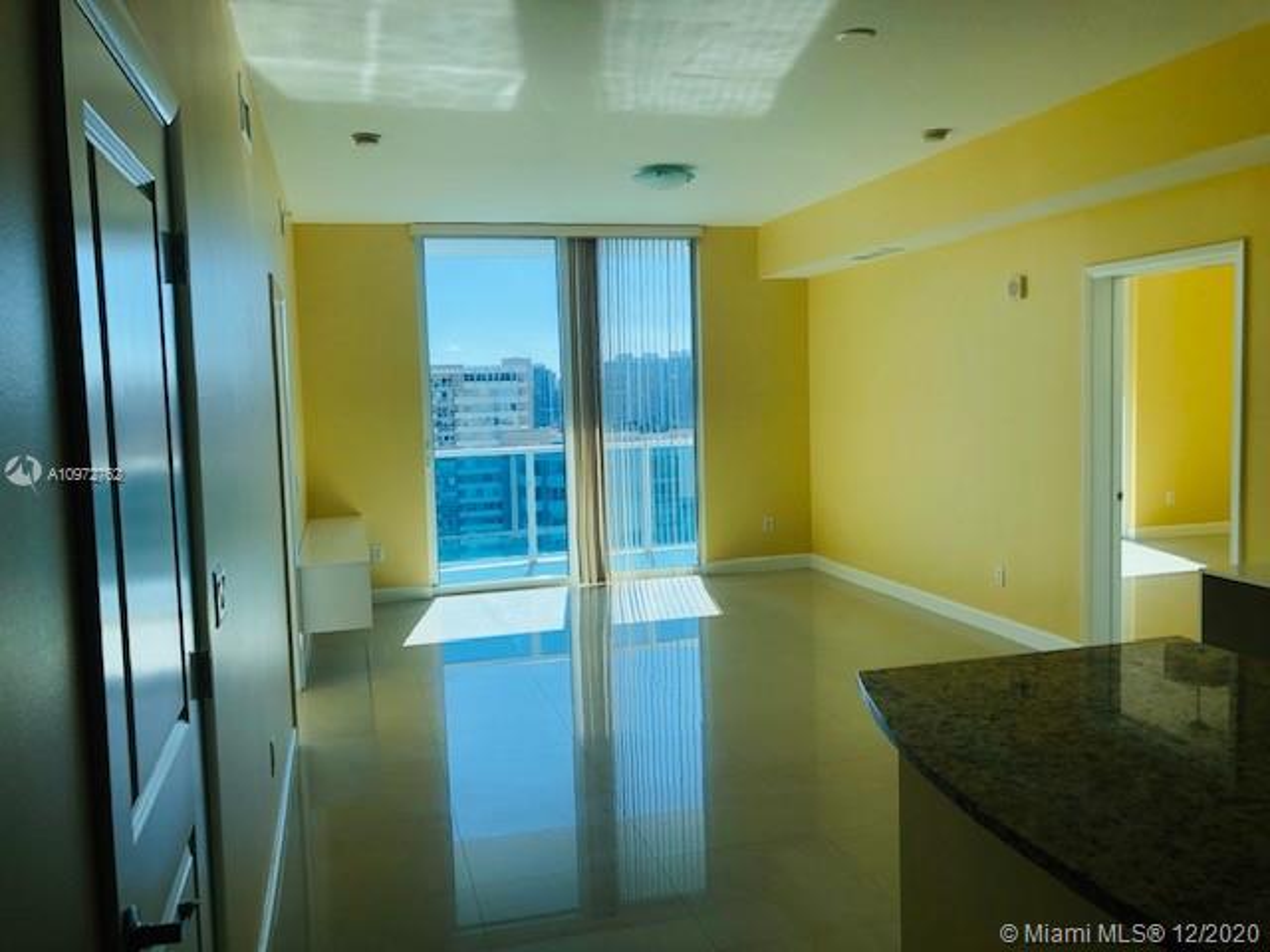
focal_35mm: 28
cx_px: 635
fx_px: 1027
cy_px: 476
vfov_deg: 49.7
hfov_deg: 63.4
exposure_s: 1/414
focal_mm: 3.99
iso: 20
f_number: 1.8
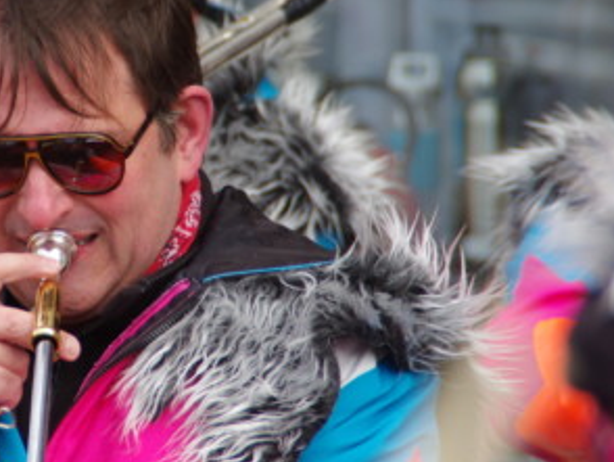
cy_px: 156
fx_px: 8681
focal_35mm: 489
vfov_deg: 3.0
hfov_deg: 4.0
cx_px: 111
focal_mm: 200
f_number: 6.3
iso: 400
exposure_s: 1/250
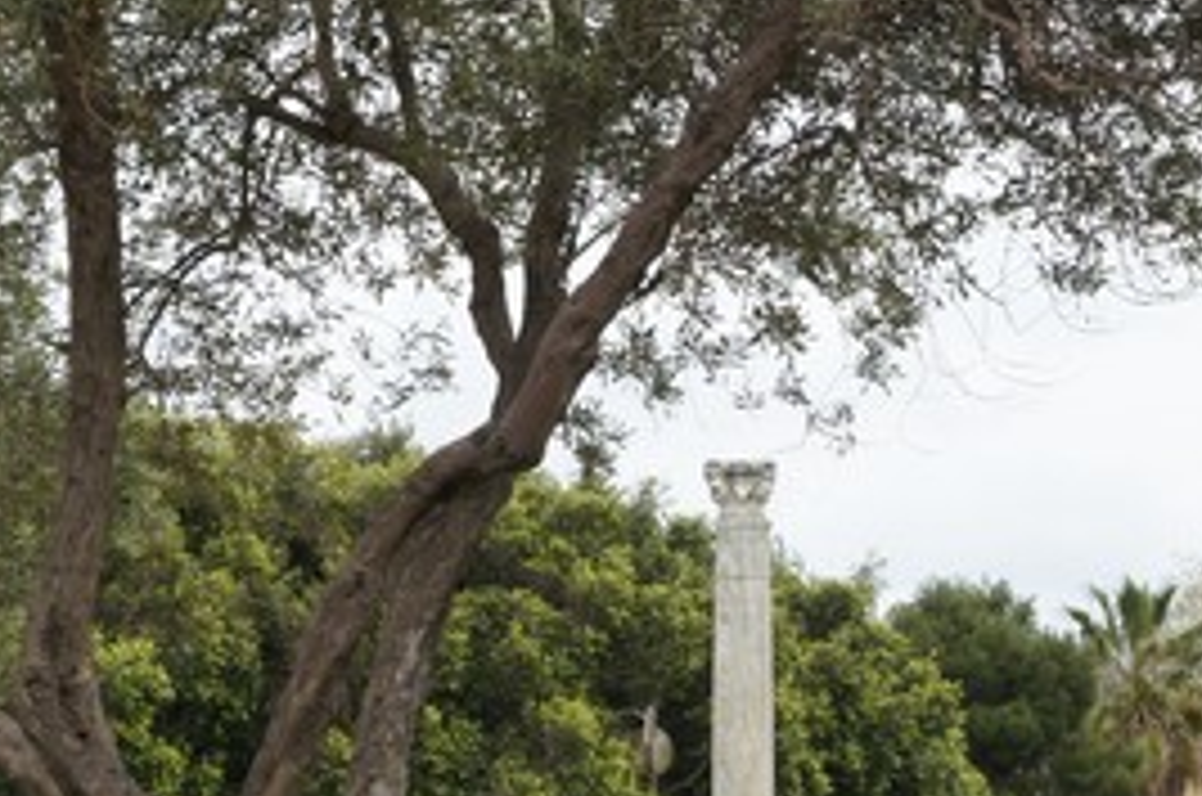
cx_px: 612
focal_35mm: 127
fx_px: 4228
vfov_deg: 10.8
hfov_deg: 16.2
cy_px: 490
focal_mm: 49
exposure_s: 1/200
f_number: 8
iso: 200
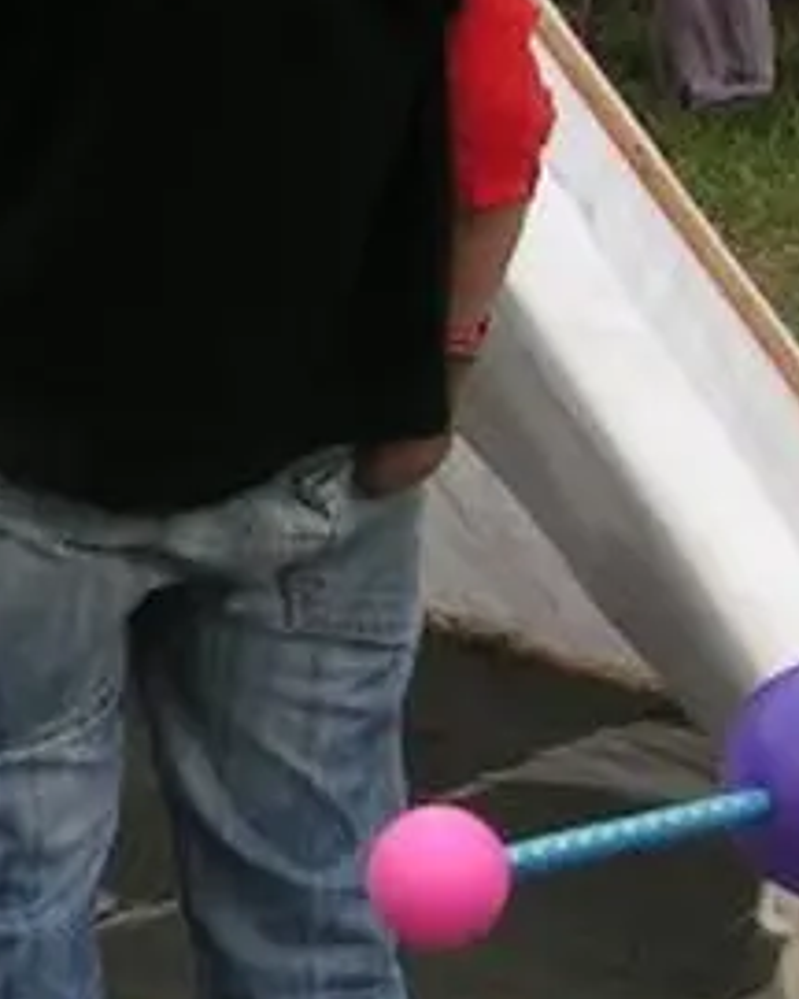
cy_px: 76
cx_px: -518
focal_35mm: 165
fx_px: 4877
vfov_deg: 11.6
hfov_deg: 9.0
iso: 50
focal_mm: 5.8
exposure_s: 1/200
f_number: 5.6
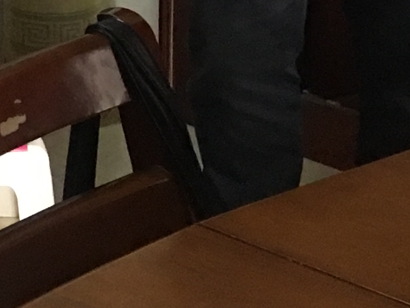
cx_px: -541
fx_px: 2121
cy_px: -314
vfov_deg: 7.9
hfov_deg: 9.8
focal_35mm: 179
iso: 80
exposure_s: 1/10
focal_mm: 4.15
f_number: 2.2
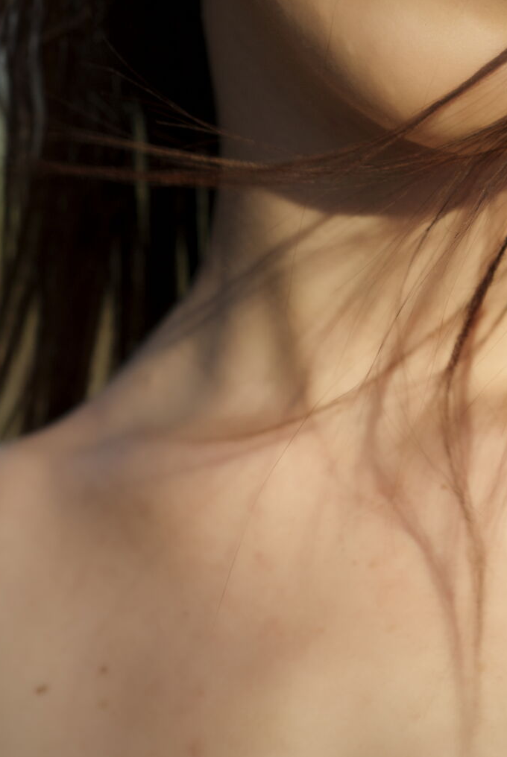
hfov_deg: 4.6
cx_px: 577
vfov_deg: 6.8
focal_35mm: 301
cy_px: -55
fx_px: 6345
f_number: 4
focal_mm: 85
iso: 100
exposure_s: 1/500
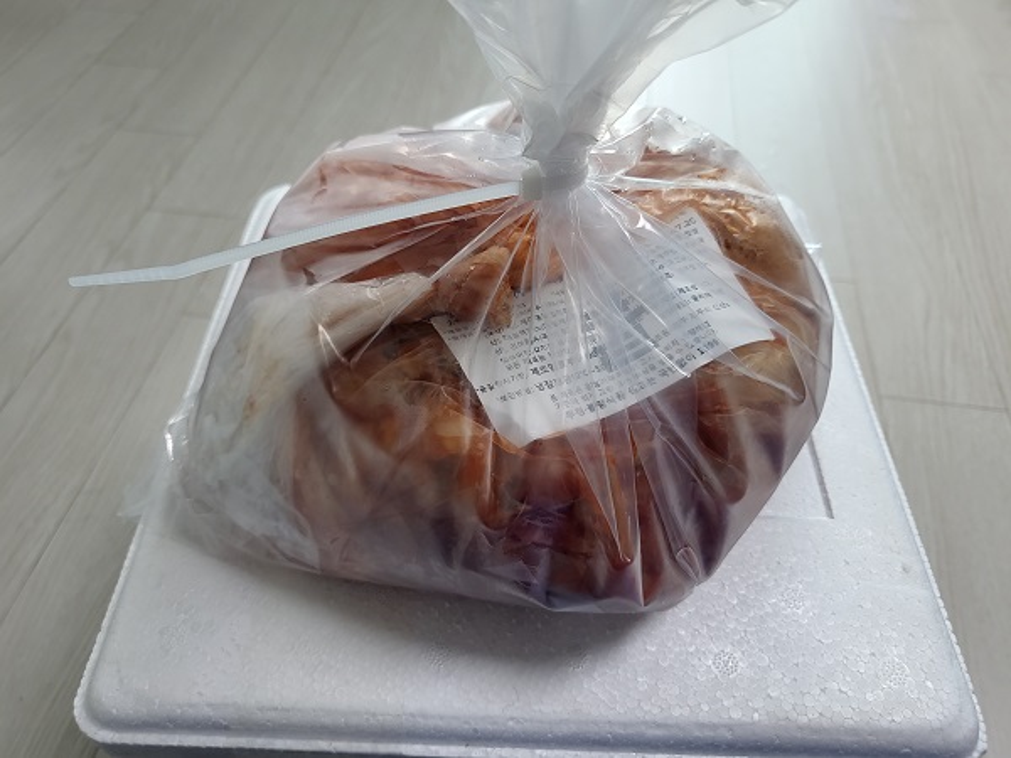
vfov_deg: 53.1
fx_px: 759
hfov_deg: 67.3
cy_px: 379
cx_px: 506
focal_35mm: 26
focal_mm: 4.25
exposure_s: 1/120
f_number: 1.8
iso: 80
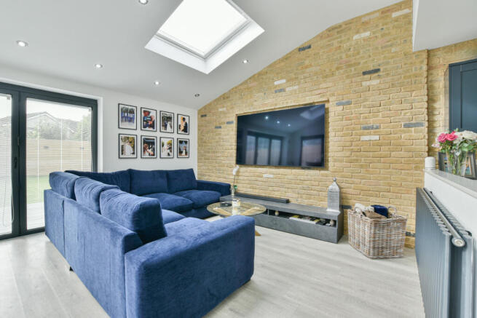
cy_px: 159
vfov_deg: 77.4
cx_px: 238
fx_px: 199
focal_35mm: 15
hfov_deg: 100.4
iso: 125
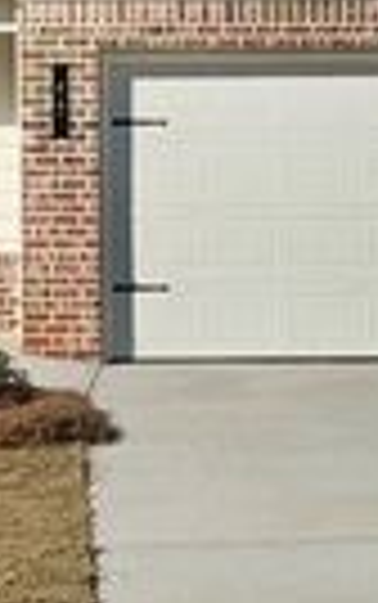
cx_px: 126
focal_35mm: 95
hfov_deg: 13.8
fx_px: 1563
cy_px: 101
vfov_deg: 21.5
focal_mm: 6.76
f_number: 1.78
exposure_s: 1/10417
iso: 80
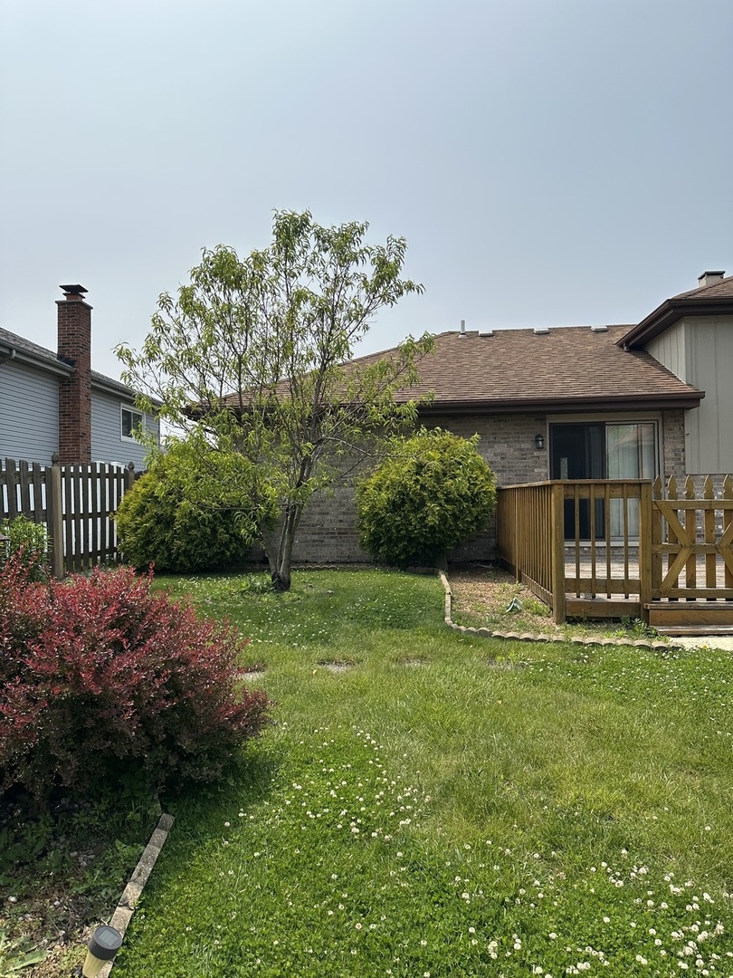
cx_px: 366
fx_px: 678
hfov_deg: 56.8
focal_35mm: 24
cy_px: 489
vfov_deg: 71.6
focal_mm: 6.86
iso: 80
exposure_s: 1/7576
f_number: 1.78
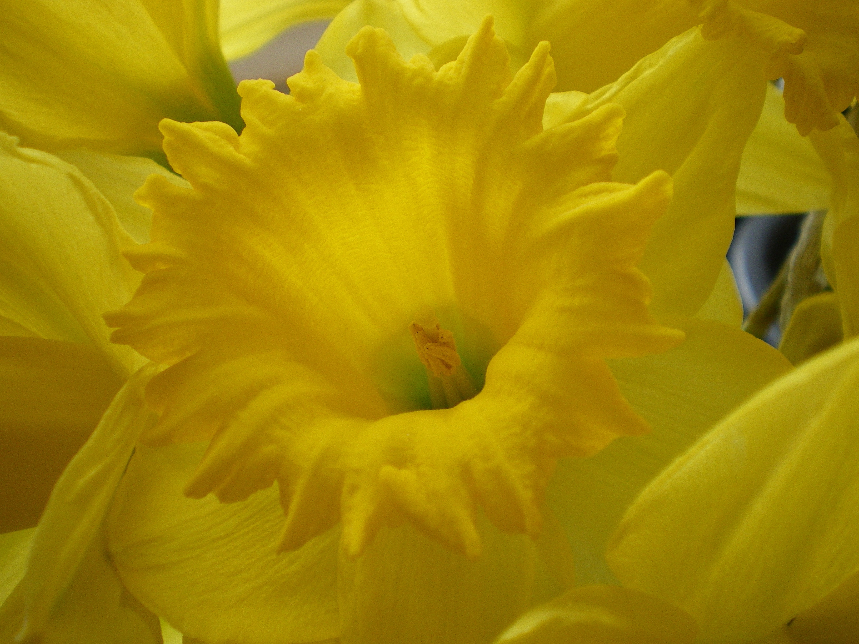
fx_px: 1042
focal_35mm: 42
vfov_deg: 34.3
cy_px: 322
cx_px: 430
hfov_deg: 44.8
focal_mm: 7.4
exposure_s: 1/50
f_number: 3.5
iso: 160
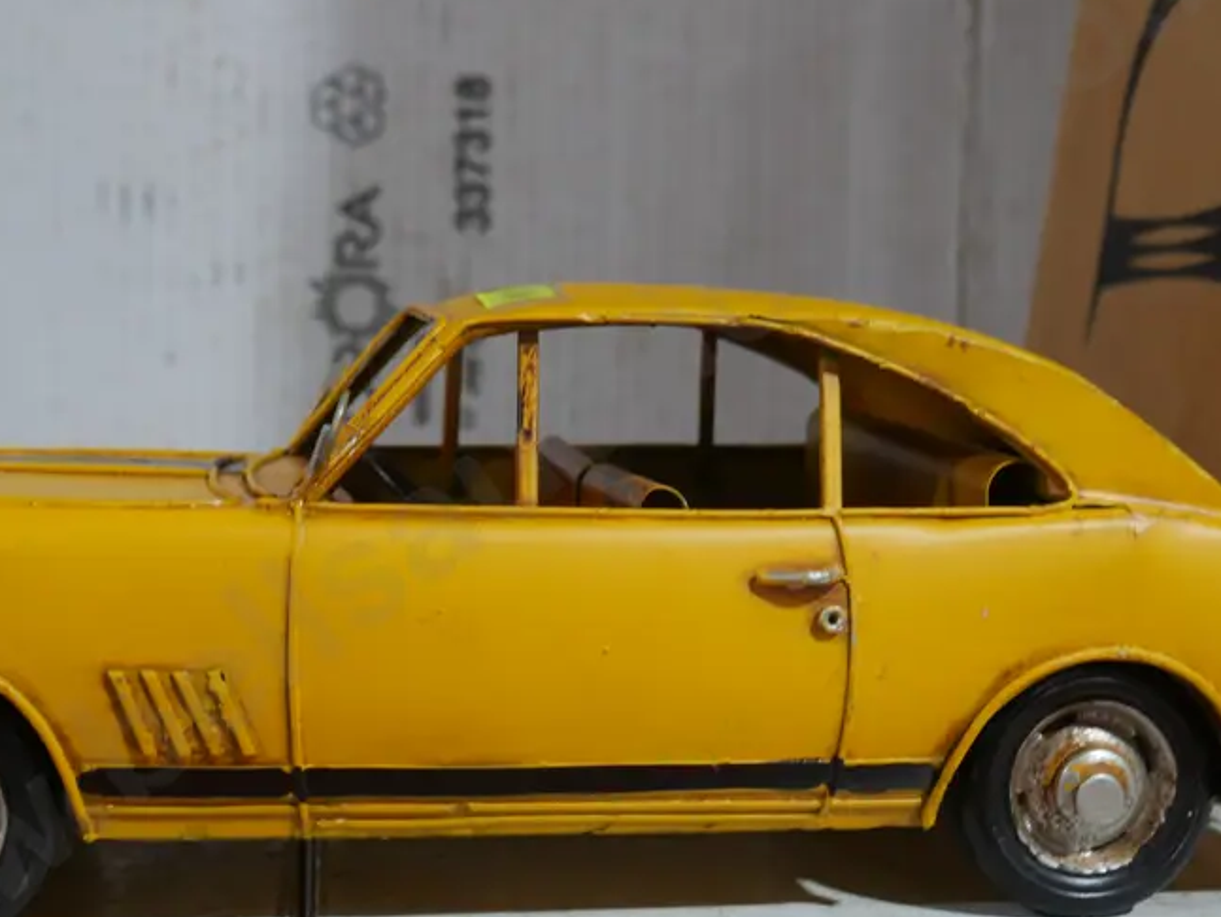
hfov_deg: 33.7
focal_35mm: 57
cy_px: 463
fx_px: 2012
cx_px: 521
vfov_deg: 25.7
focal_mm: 18
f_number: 4
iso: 640
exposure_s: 1/60
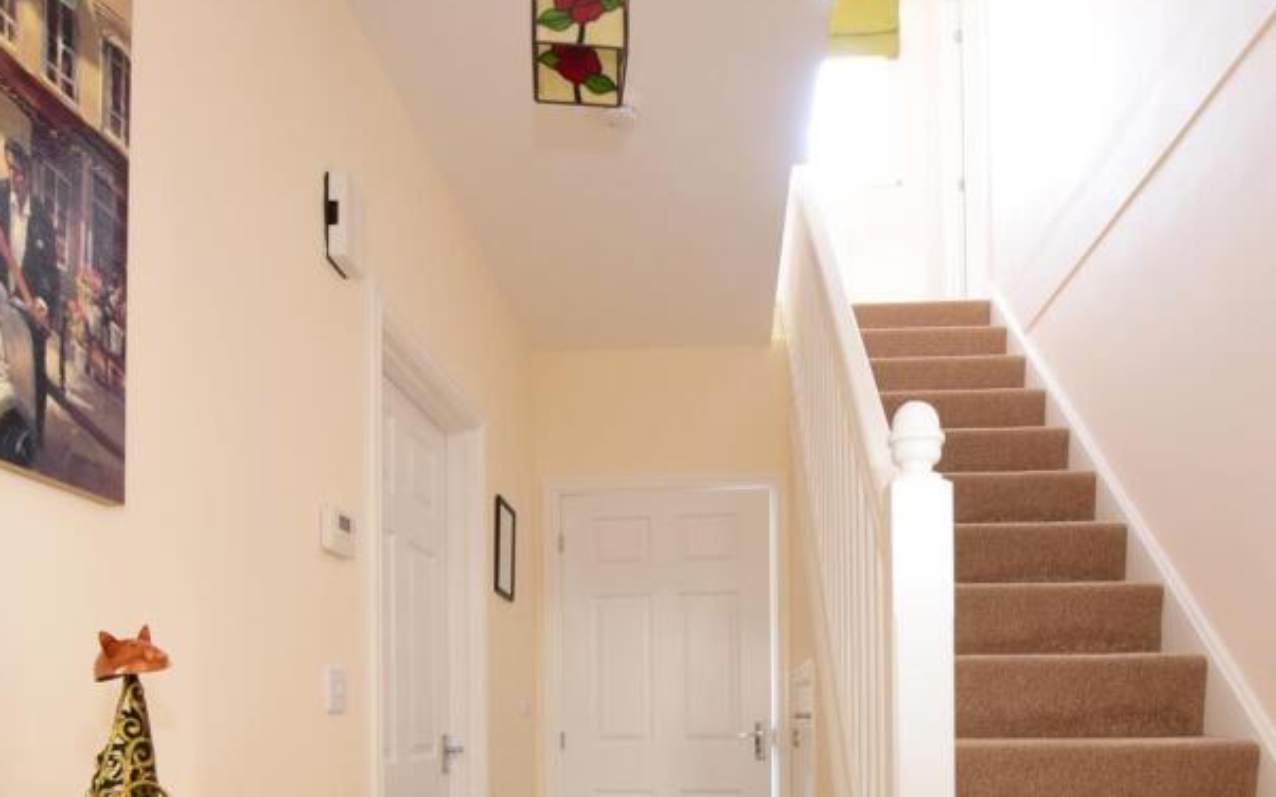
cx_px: 668
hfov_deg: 70.4
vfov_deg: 43.7
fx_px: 904
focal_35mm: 26
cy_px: 709
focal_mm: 10
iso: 500
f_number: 14
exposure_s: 1/1.3
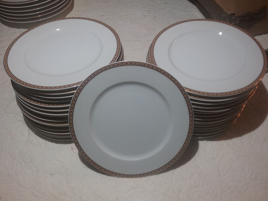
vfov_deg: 45.4
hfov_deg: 58.4
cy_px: 100
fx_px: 240
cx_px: 134
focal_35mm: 31
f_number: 2.2
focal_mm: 3.3
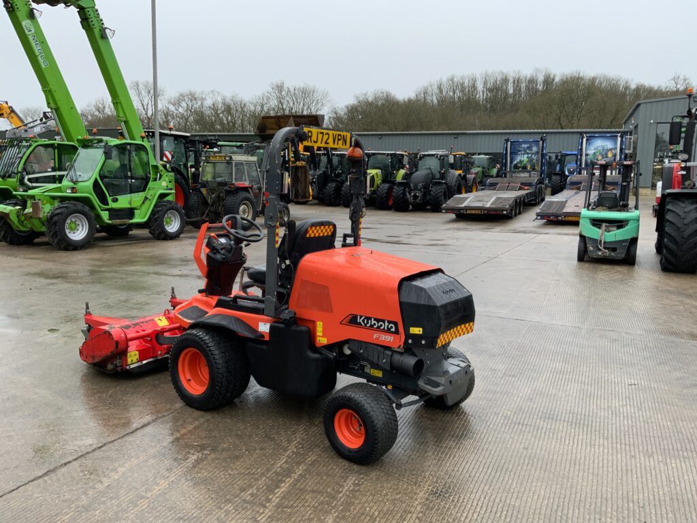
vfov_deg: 48.2
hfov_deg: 61.7
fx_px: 584
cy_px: 262
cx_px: 348
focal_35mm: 29
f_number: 1.8
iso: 40
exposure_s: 1/122
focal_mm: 3
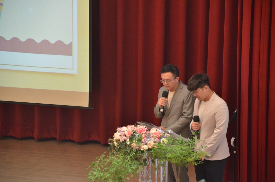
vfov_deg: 6.5
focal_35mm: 210
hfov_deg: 9.8
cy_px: 91
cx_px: 138
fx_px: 1601
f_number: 5.6
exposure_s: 1/40
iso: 2000
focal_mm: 140
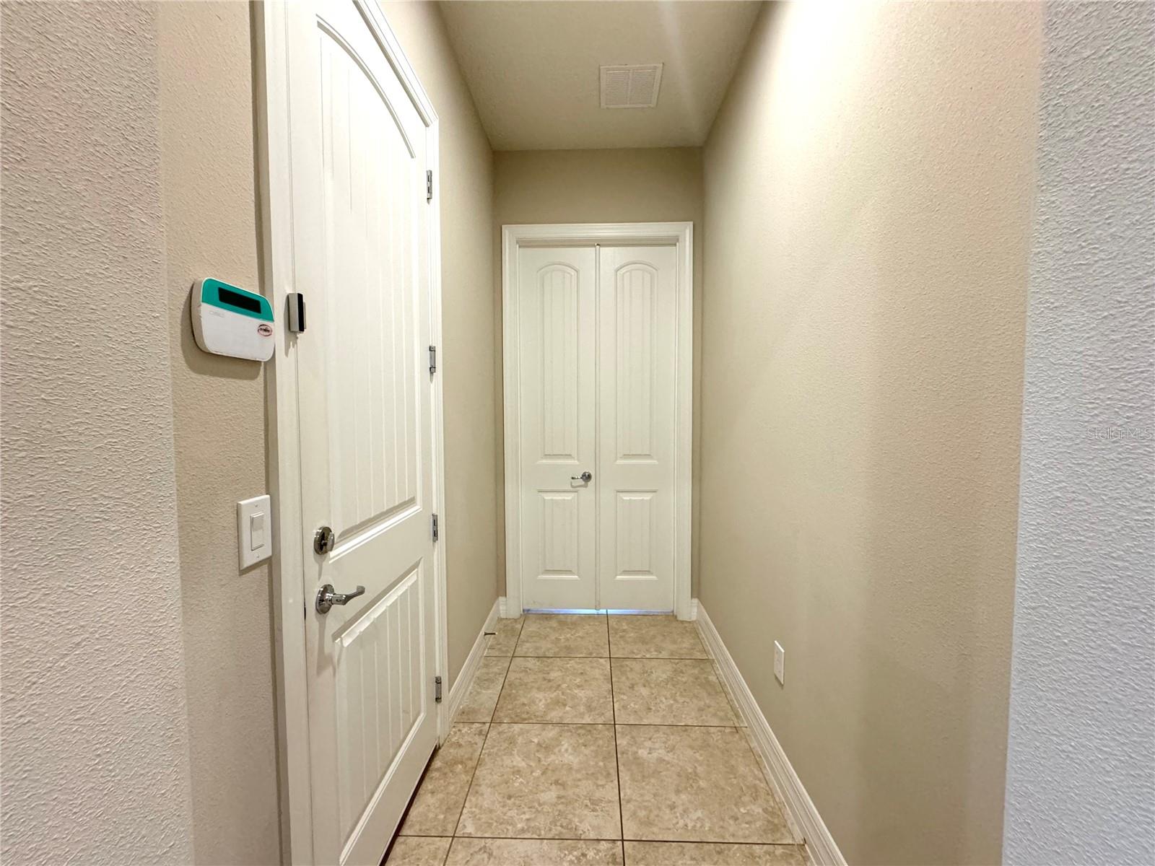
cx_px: 578
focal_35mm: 14
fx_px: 467
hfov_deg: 102.1
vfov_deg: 85.7
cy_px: 433
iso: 400
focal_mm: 2.22
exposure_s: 1/60
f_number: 2.2
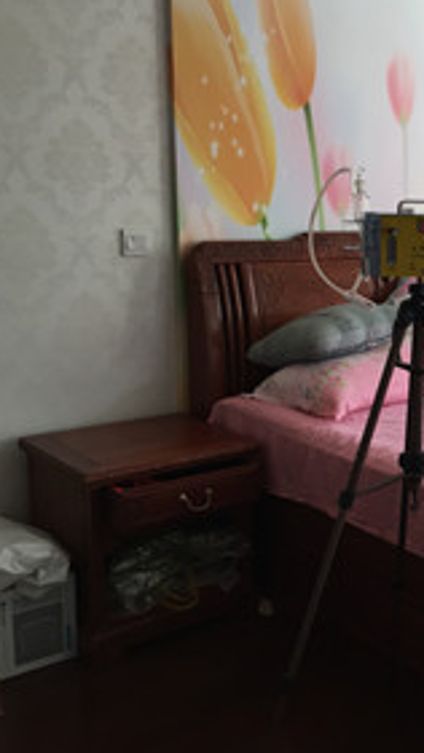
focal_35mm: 45
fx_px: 900
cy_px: 367
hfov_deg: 24.6
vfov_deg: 45.5
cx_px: 478
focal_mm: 4.15
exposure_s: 1/33
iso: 32
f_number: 2.2
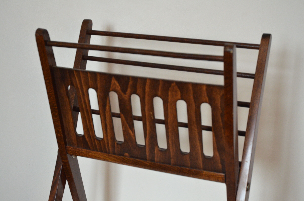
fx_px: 581
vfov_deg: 19.6
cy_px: 100
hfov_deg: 29.3
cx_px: 152
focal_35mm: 69
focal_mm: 46
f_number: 5
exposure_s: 1/100
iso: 2000
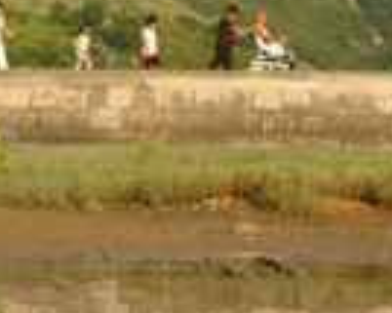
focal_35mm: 126
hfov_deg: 15.3
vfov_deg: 12.2
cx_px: 155
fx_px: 1461
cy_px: 111
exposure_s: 1/160
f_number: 11
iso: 200
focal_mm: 24
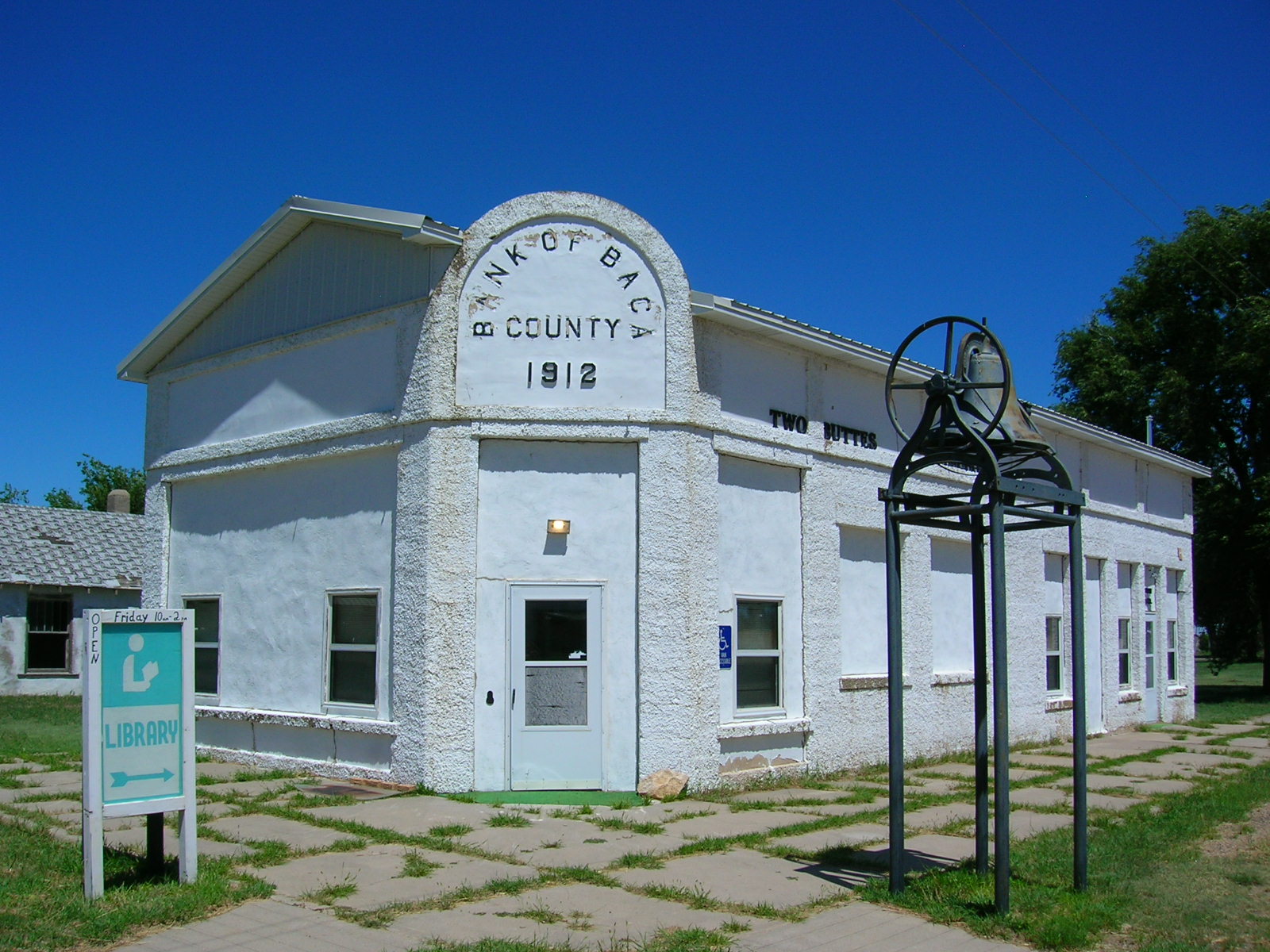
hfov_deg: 54.0
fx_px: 1247
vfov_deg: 41.8
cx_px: 635
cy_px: 476
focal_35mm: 34
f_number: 4.9
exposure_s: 1/960
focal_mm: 5.7
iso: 50
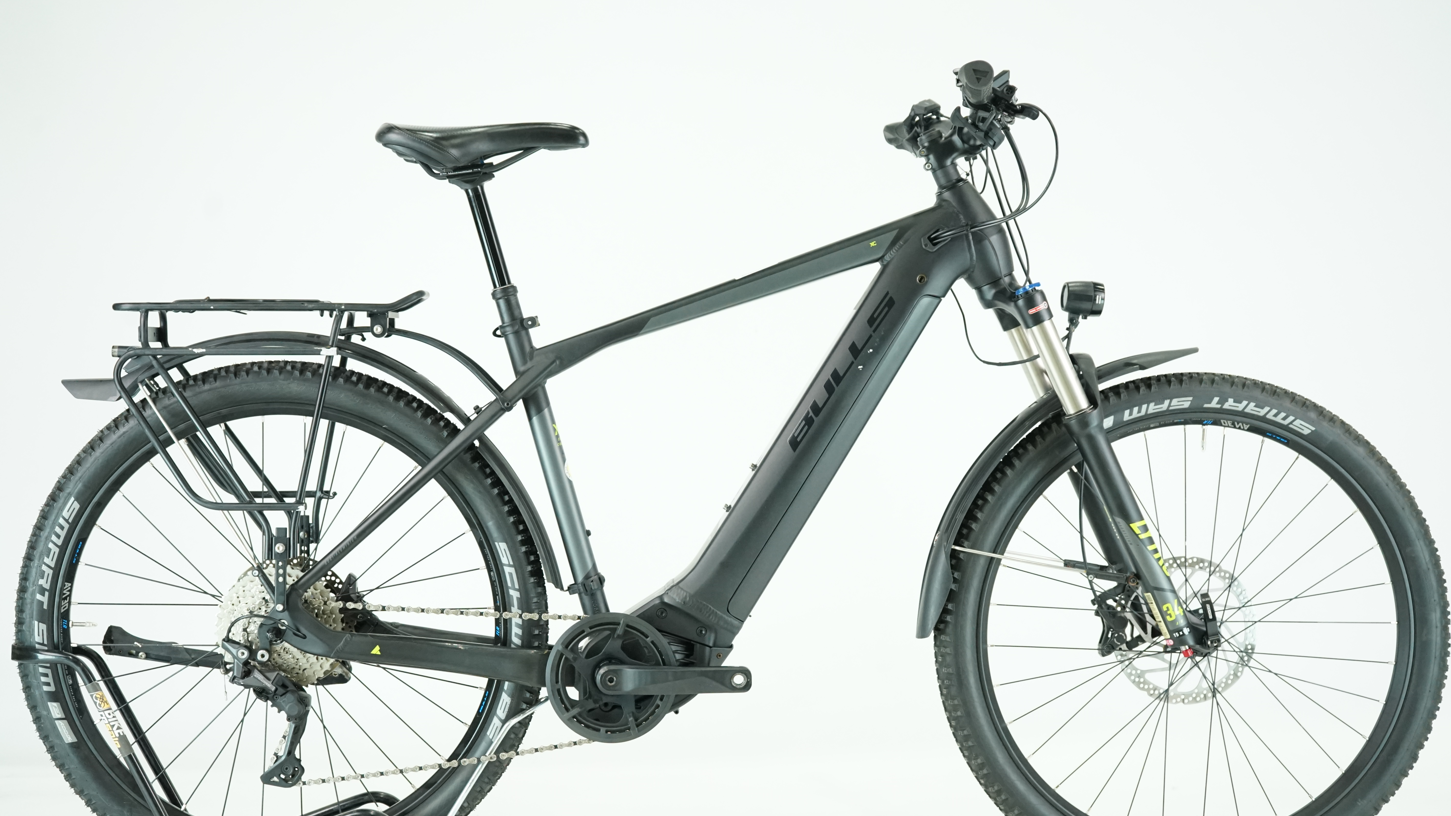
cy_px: 437
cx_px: 727
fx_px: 2193
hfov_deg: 36.6
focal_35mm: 57
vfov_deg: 21.1
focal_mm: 54
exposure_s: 1/200
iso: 2500
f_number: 5
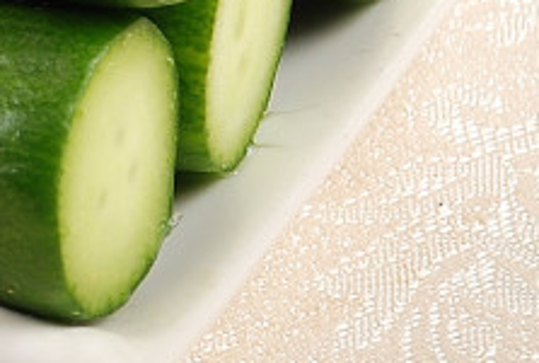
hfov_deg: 3.7
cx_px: -645
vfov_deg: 2.5
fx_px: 8257
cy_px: -76
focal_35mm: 550
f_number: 10
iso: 100
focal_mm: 80
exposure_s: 1/125
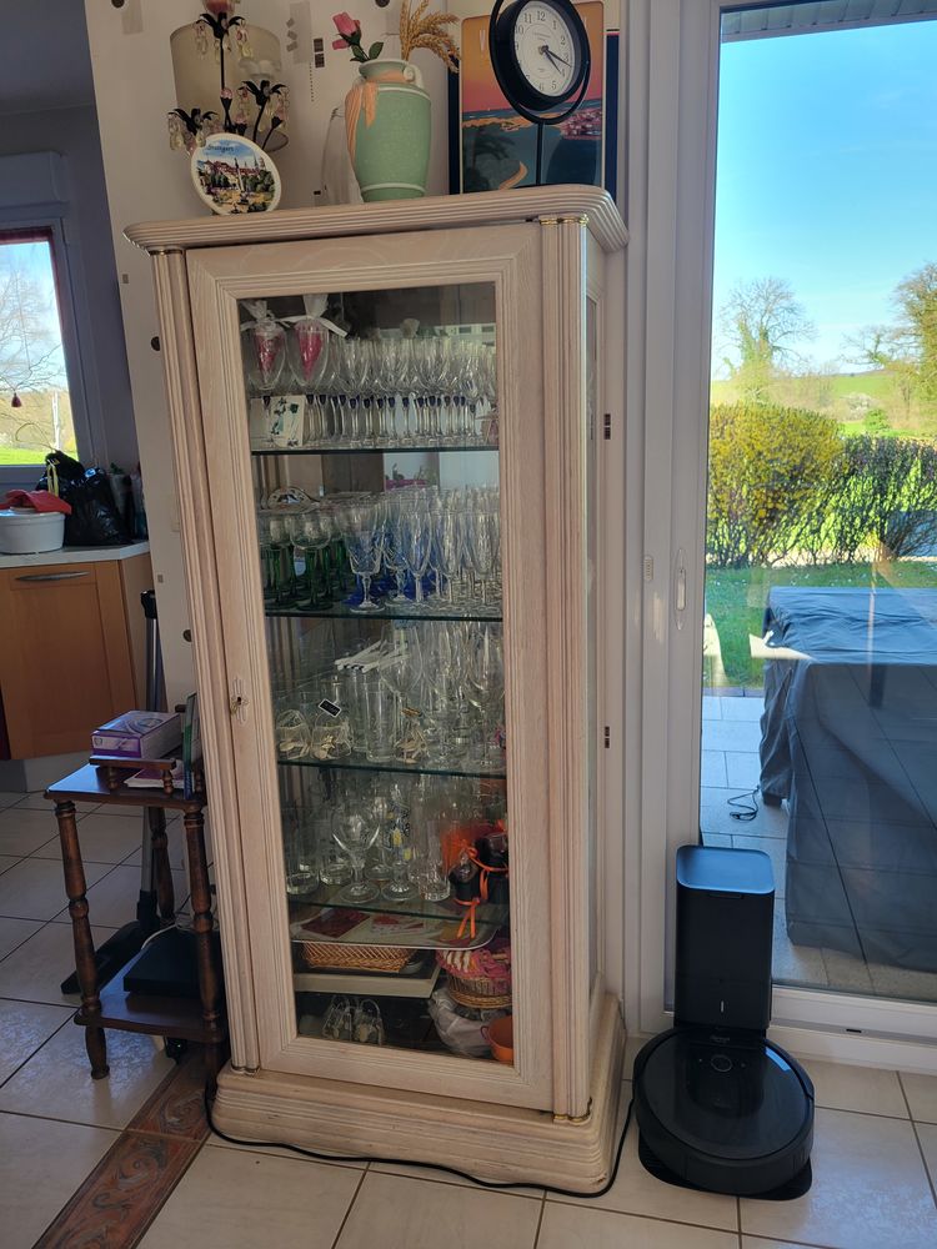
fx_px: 938
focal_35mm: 26
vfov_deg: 67.3
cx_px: 468
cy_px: 624
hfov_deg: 53.1
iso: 64
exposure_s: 1/120
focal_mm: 5.4
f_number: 1.8
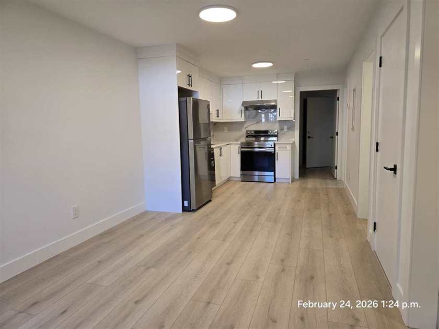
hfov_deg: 73.9
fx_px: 292
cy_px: 164
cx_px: 220
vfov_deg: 58.9
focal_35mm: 23
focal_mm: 6.3
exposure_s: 1/120
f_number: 1.7
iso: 125
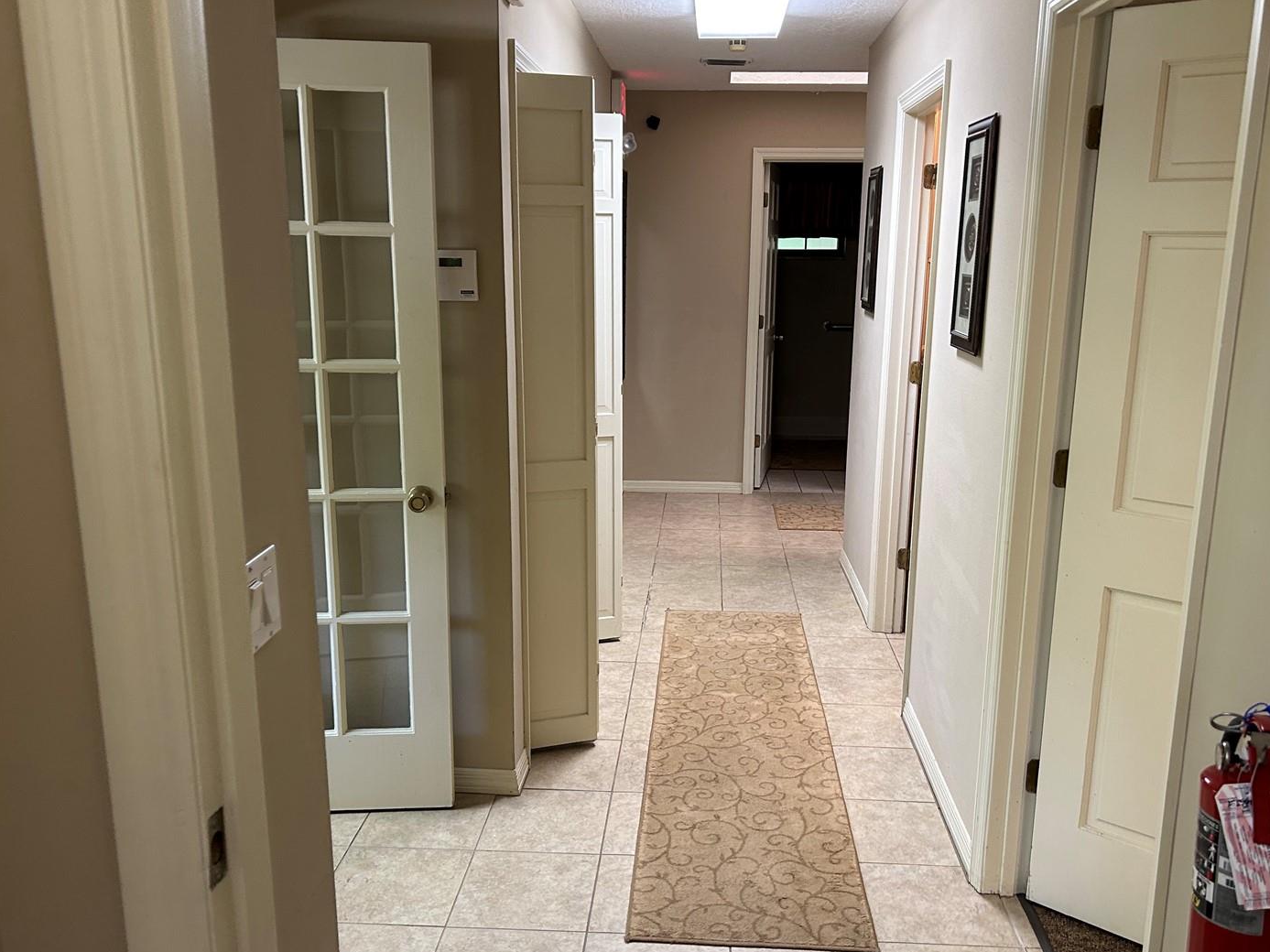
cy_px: 490
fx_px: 1101
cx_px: 657
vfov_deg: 46.8
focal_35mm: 30
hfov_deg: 60.0
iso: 160
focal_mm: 5.7
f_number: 1.5
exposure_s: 1/60
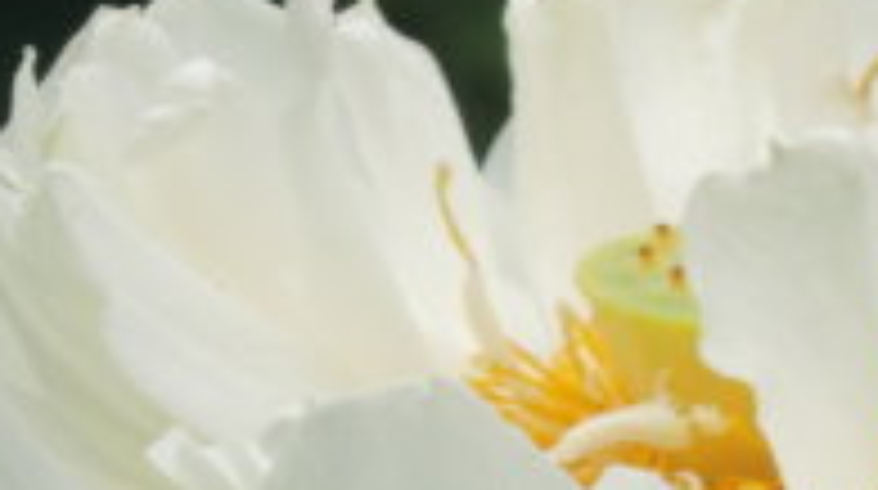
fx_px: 89776
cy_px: 775
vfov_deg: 0.3
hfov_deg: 0.6
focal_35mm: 3862
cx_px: 824
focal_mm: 180
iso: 180
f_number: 5.9
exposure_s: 1/500
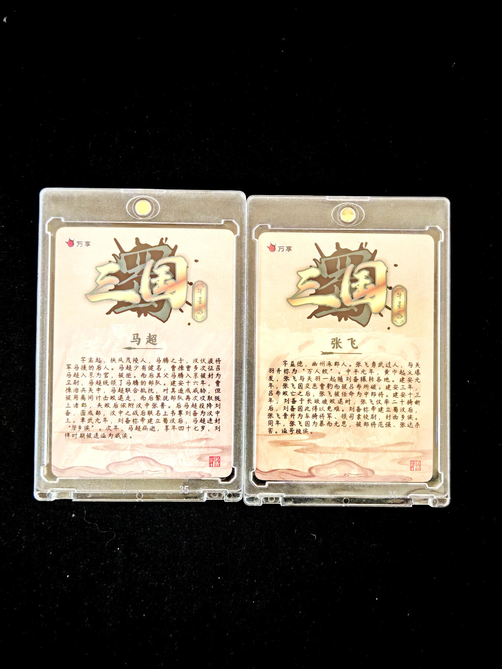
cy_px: 334
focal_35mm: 60
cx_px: 251
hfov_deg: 24.4
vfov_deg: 32.2
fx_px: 1160
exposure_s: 1/33
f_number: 1.9
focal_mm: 6.67
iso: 200
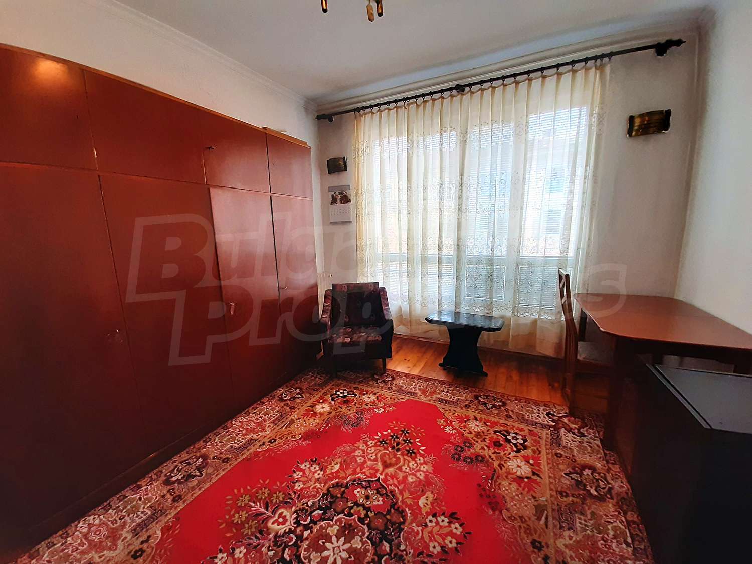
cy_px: 282
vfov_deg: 89.9
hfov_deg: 106.2
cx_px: 376
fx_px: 282
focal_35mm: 13
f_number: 2.2
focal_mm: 1.42
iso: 80
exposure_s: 1/100
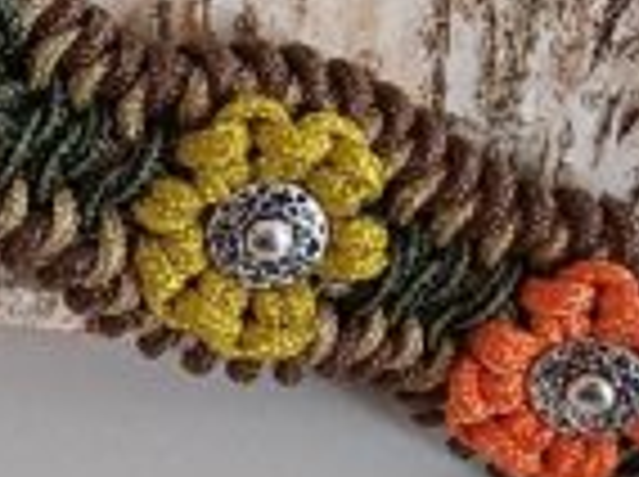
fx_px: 1953
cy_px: 180
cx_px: -148
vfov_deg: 13.9
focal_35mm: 106
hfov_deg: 17.6
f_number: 1.8
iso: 320
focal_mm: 4.65
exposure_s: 1/33.4
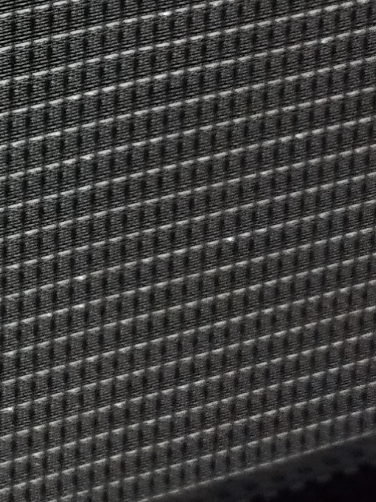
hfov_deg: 10.5
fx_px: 1927
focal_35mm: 133
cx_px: -294
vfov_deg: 14.3
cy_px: -119
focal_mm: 5.89
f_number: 1.89
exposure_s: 1/14.3
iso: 2300
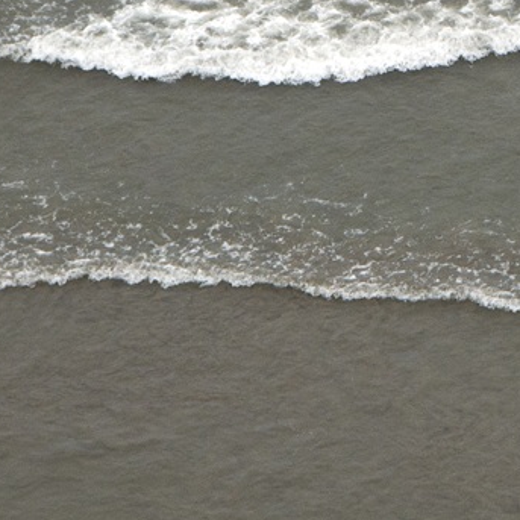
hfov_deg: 3.0
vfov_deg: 3.0
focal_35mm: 586
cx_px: 903
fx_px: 9957
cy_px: -223
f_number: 20
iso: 500
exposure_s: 1/250
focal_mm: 105
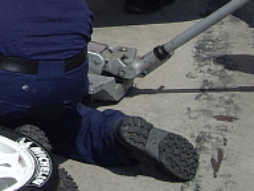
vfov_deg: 9.2
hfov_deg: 11.7
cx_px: -171
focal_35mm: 158
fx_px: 1159
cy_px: -74
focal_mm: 7.9
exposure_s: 1/1000
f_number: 5.6
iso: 100
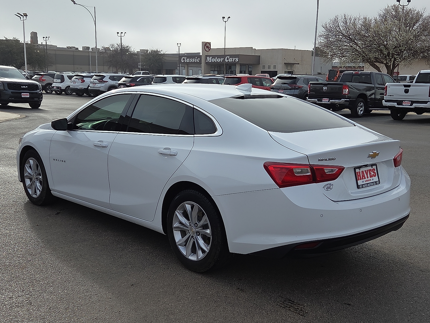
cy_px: 162
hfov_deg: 44.8
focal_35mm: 42
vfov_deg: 34.3
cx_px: 215
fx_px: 522
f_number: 1.8
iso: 76
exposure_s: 1/5000
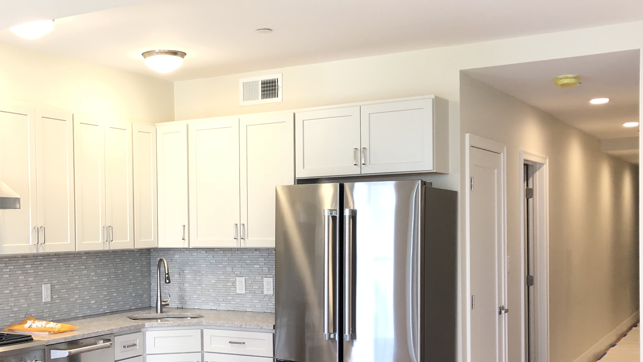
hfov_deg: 41.4
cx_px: 198
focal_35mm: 49
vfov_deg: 24.3
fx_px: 835
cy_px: 249
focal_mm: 3.99
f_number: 1.8
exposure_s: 1/24
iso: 40
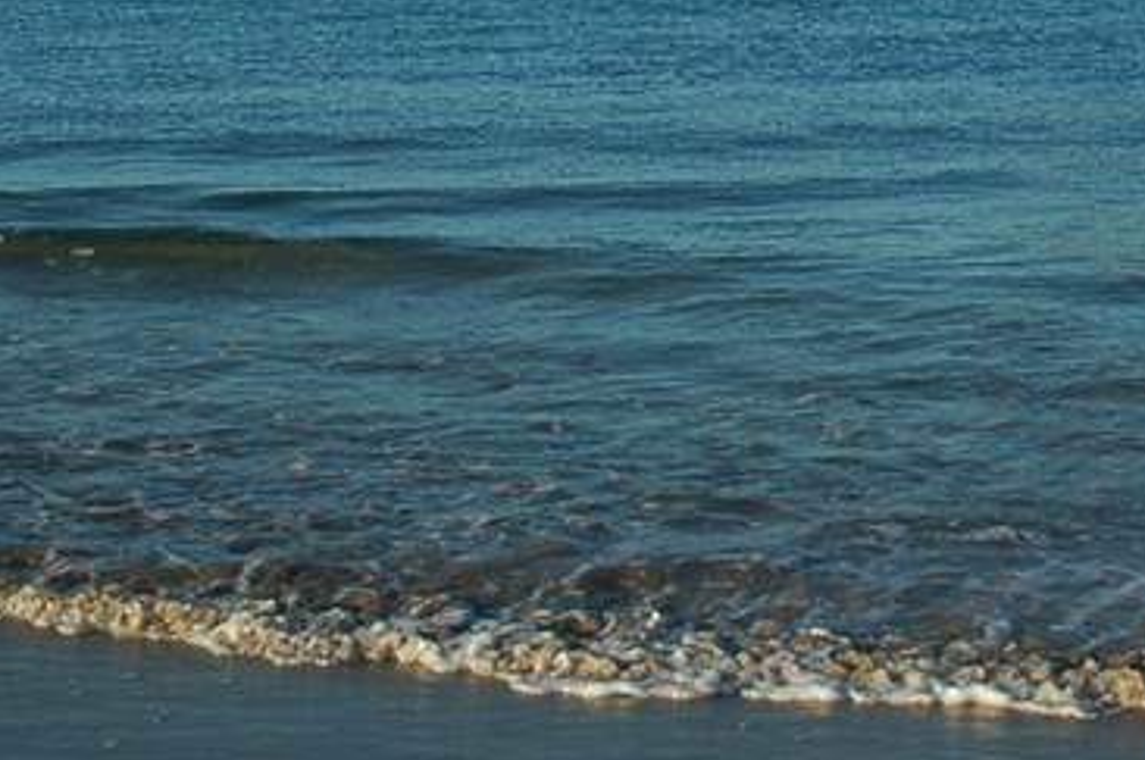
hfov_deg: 18.4
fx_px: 3526
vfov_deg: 12.1
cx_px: 795
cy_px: -116
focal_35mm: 111
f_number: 10
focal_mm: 18
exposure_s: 1/250
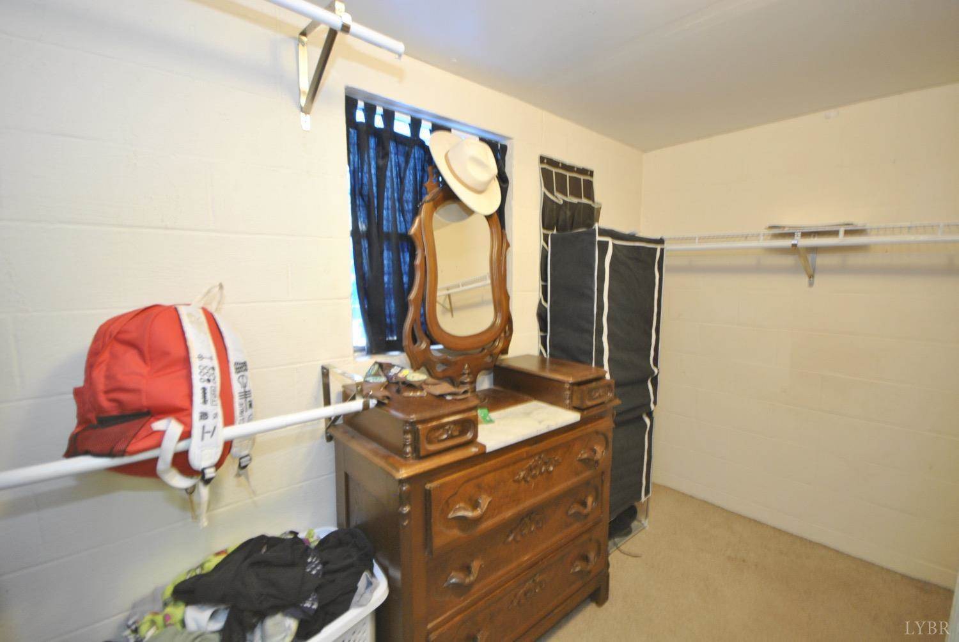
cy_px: 321
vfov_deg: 77.5
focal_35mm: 15
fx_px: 400
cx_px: 480
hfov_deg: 100.3
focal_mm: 10
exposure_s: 1/13
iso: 400
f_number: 4
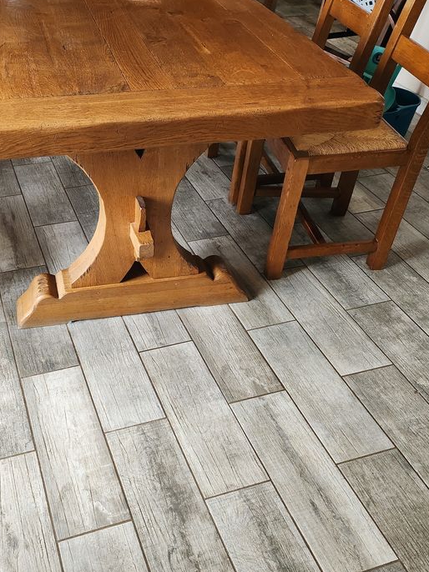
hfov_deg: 39.9
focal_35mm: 35
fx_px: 579
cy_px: 293
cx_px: 126
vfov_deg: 52.6
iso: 200
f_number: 1.8
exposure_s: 1/100
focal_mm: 5
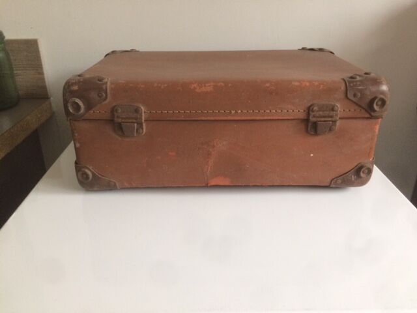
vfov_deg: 48.2
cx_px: 208
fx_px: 349
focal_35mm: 29
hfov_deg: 61.7
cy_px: 156
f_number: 2.2
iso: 80
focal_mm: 4.15
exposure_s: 1/33
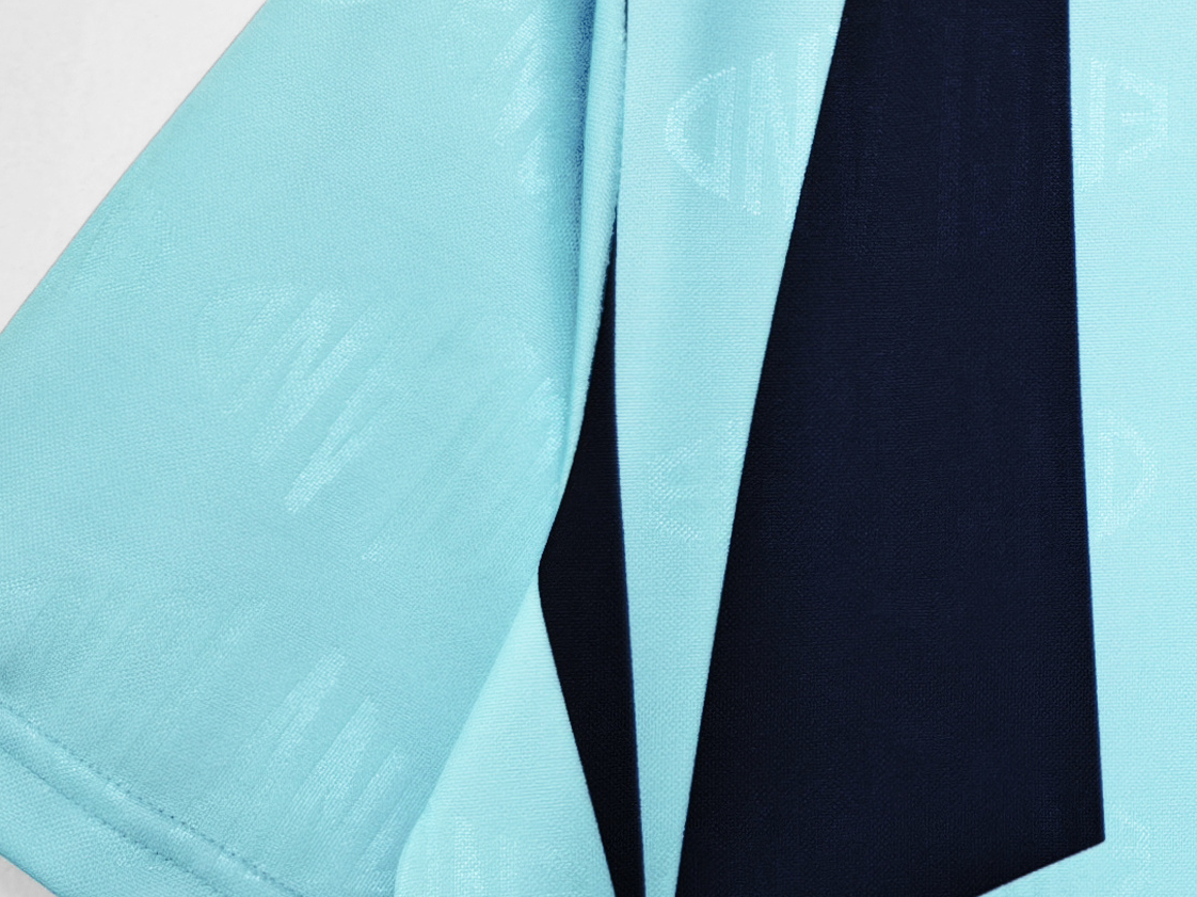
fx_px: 2904
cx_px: 1820
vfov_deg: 17.5
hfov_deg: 20.0
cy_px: 254
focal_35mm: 84
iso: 137
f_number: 1.75
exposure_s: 1/120
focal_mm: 8.67
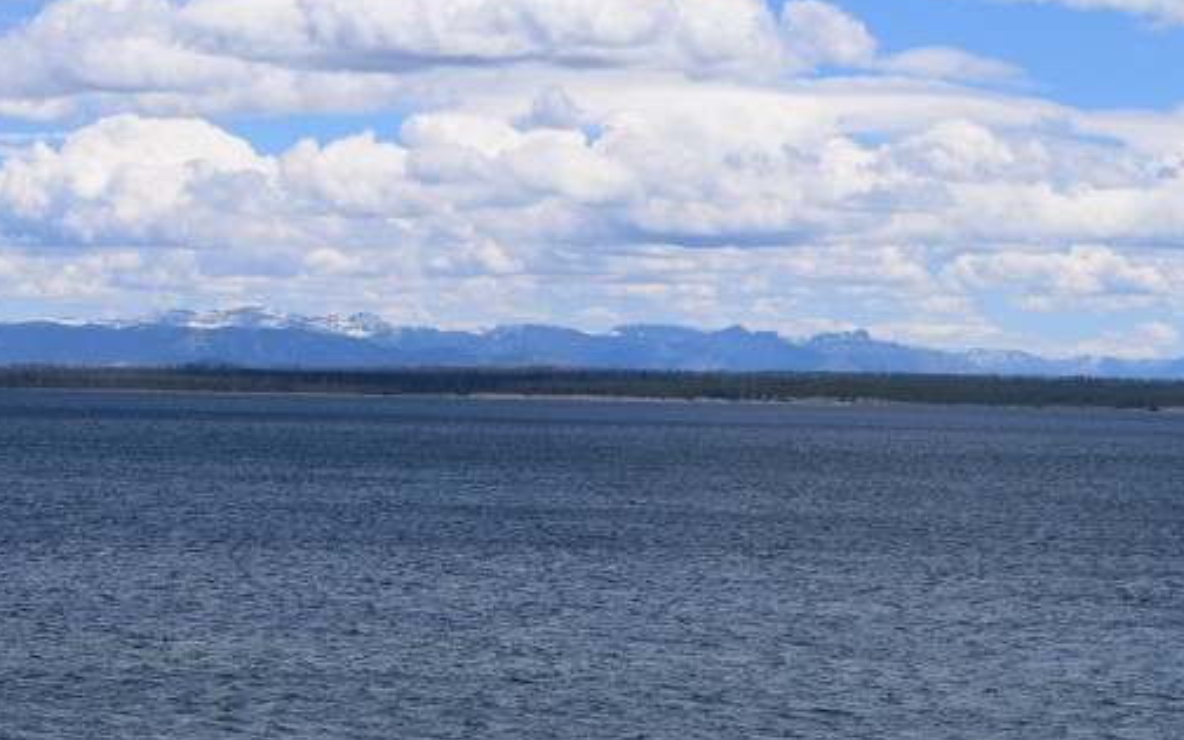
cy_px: 399
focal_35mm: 118
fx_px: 3808
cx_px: 402
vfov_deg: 11.1
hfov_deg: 17.6
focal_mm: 38
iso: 200
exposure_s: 1/500
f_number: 11
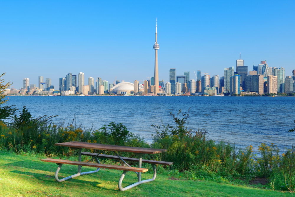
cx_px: 148
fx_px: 328
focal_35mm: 40
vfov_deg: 33.4
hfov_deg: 48.5
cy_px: 98
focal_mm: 40
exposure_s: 1/40
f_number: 14
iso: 560
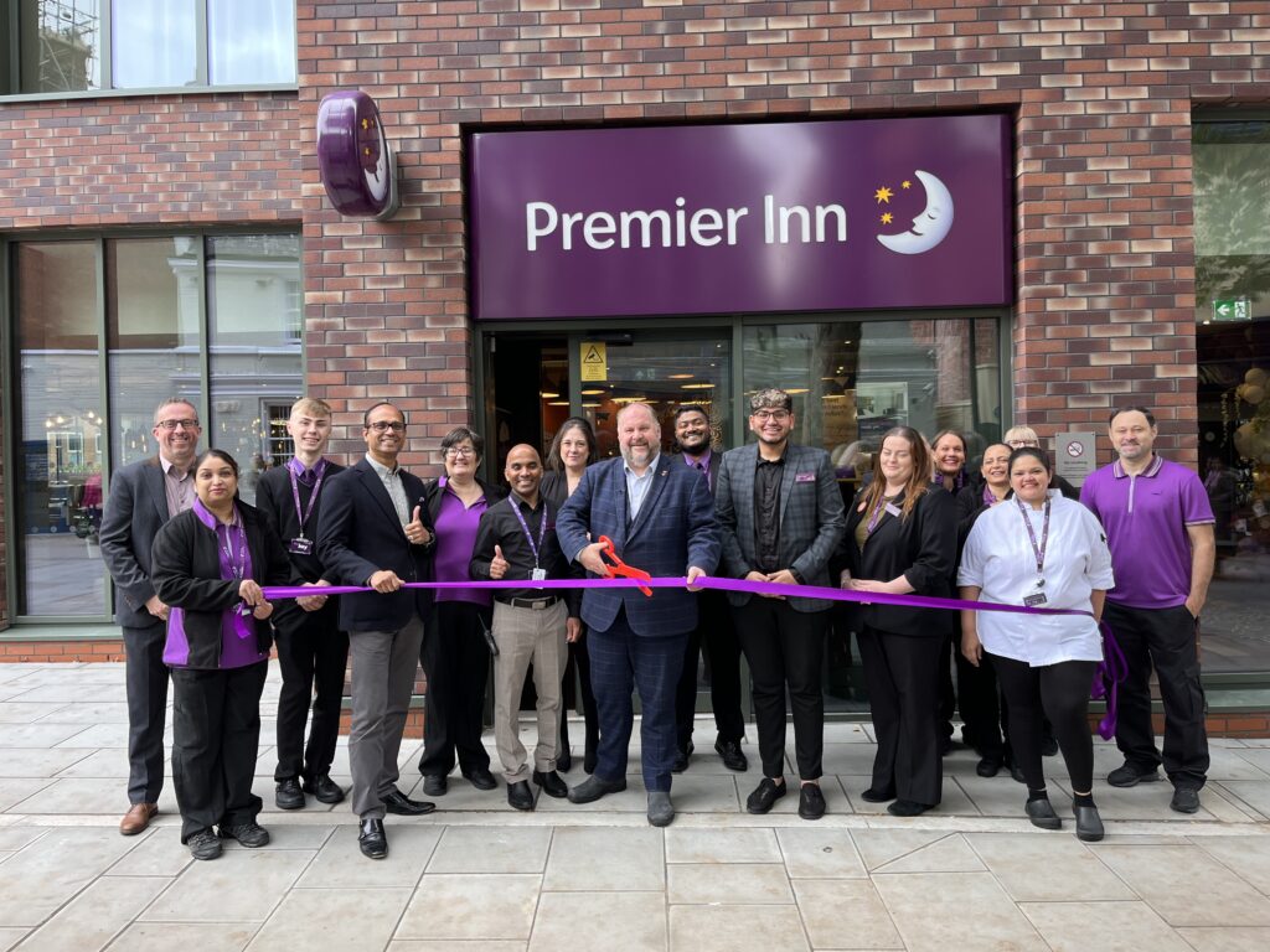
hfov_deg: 67.3
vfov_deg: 53.1
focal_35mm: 26
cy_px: 476
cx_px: 635
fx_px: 954
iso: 50
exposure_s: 1/122
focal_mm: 5.1
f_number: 1.6
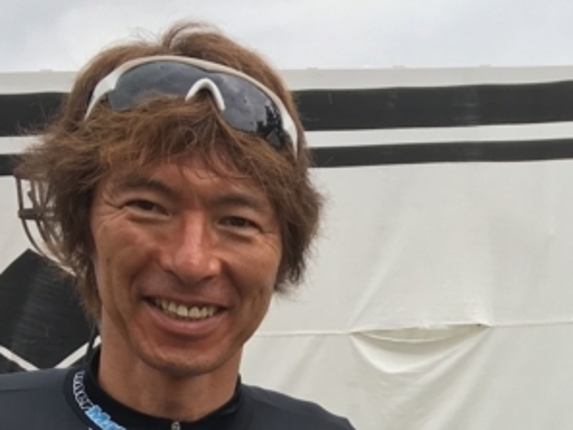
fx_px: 1656
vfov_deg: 13.5
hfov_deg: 18.6
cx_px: 681
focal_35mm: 100
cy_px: 731
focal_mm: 4.15
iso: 25
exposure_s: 1/340
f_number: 2.2
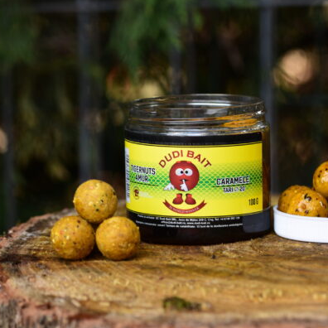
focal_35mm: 203
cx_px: 235
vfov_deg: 8.6
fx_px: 2172
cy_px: 163
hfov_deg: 8.6
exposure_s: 1/50
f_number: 6.3
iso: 100
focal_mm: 105
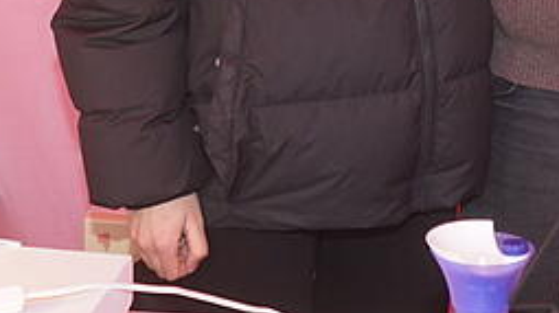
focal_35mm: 108
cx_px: 431
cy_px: -154
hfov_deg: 19.7
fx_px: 1600
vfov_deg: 10.8
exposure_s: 1/160
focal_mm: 28
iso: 3200
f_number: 4
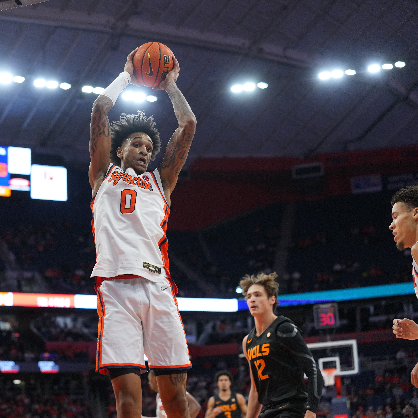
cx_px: 131
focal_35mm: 64
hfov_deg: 26.7
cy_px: 209
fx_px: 874
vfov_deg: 26.9
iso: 1600
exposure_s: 1/1600
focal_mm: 50
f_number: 2.2
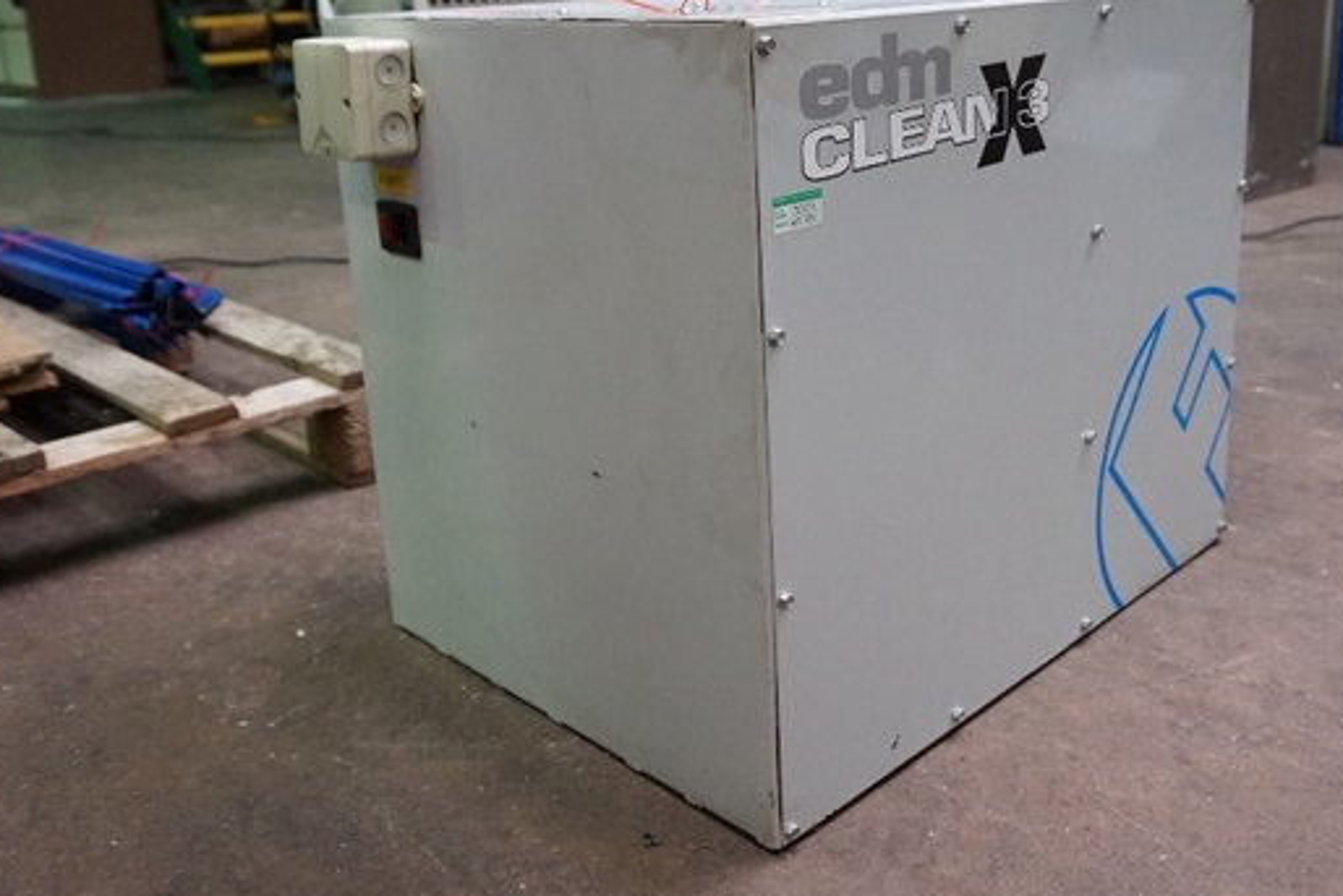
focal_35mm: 36
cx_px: 776
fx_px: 1332
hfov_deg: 53.3
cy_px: 329
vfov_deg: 36.9
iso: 2000
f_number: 3.5
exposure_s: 1/160
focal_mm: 17
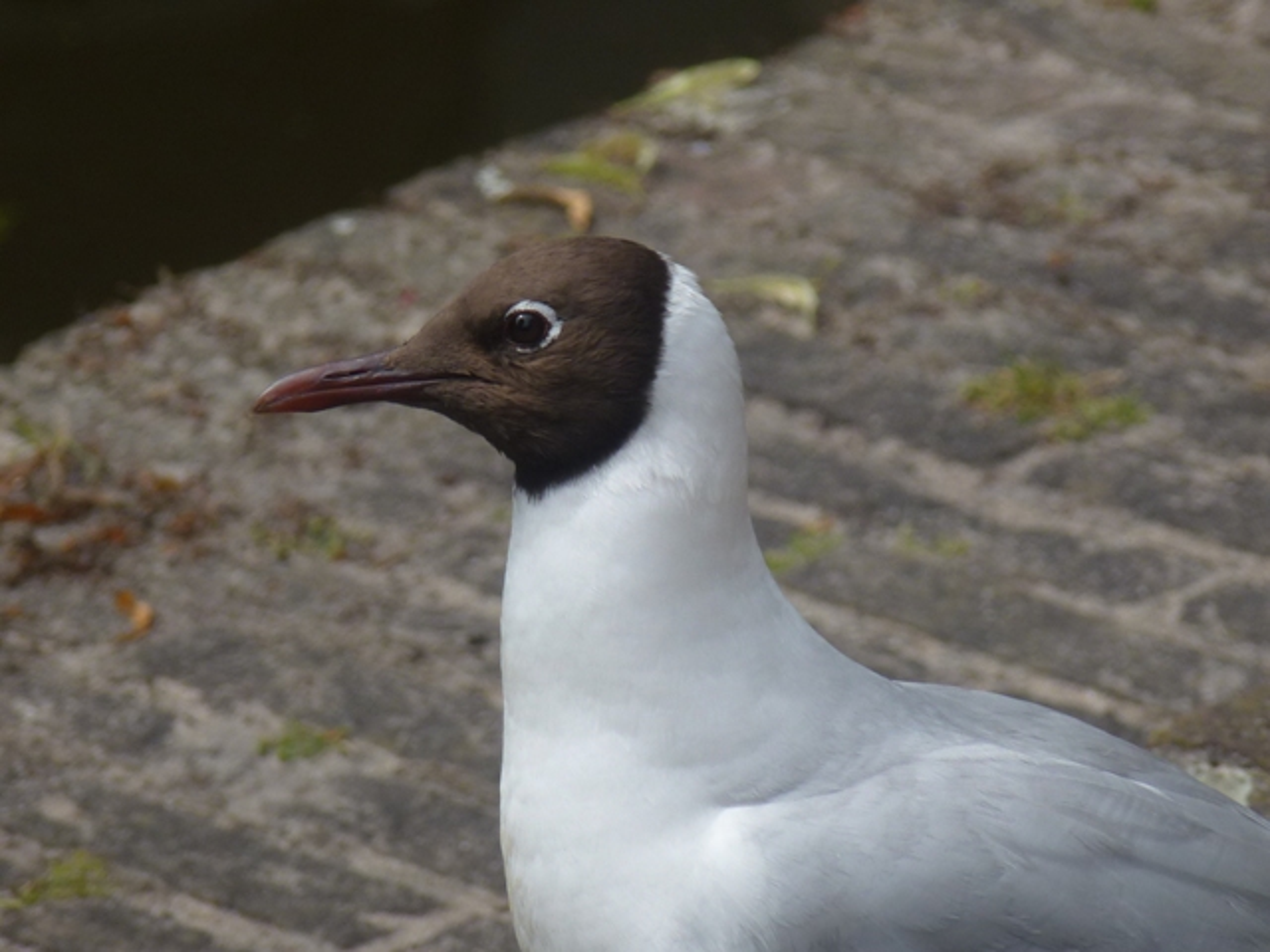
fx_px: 18491
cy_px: 476
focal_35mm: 504
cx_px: 635
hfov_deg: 3.9
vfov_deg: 3.0
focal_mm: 68.8
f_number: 5.9
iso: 100
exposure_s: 1/320
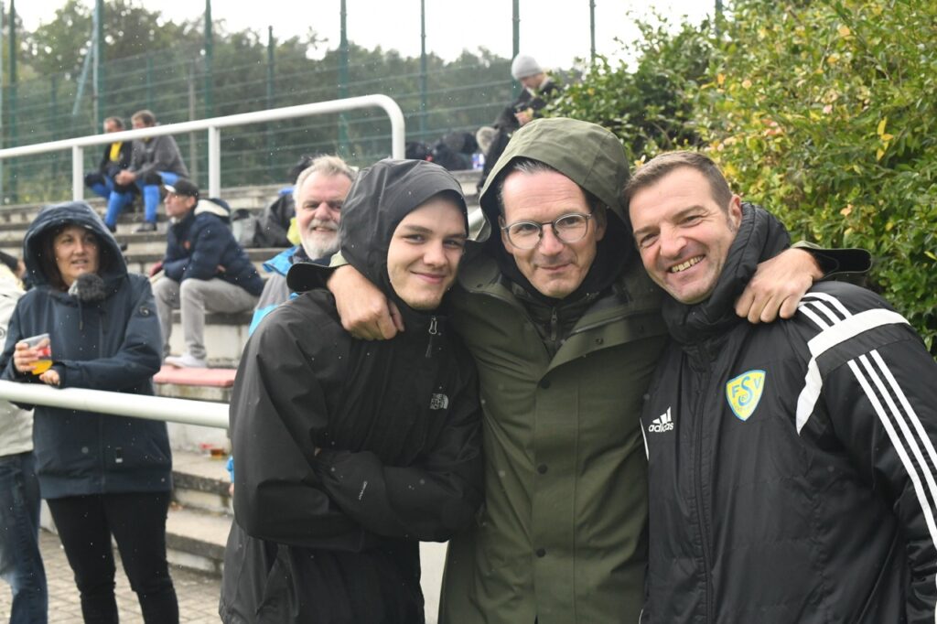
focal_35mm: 50
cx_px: 468
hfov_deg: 39.6
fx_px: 1301
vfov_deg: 27.0
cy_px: 312
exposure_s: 1/1600
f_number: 8
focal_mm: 50
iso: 6400
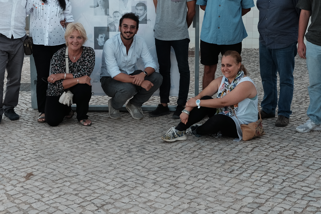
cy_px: 70
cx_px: 149
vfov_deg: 23.3
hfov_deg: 34.5
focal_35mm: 58
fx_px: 517
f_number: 3.2
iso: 400
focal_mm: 21.4
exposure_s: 1/500
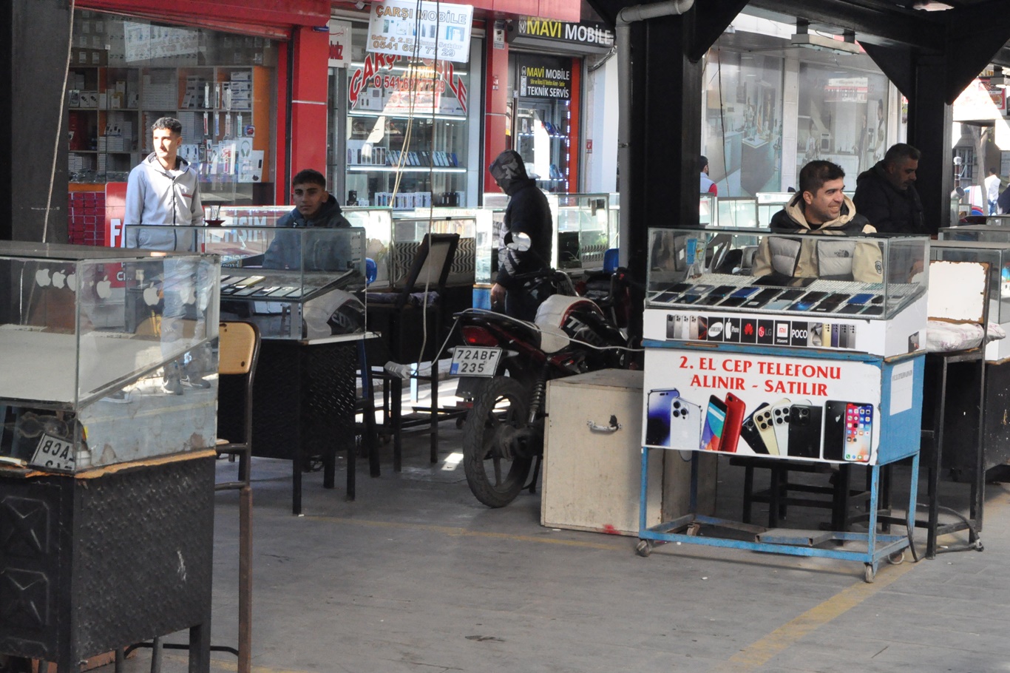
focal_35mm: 82
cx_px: 505
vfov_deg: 16.5
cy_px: 336
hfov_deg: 24.6
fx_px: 2314
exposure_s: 1/200
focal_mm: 55
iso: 3200
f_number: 8
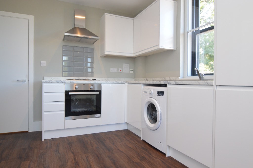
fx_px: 147
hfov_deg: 81.2
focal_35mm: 21
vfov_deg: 59.4
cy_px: 84
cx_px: 126
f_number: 4.5
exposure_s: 1/80
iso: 400
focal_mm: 14
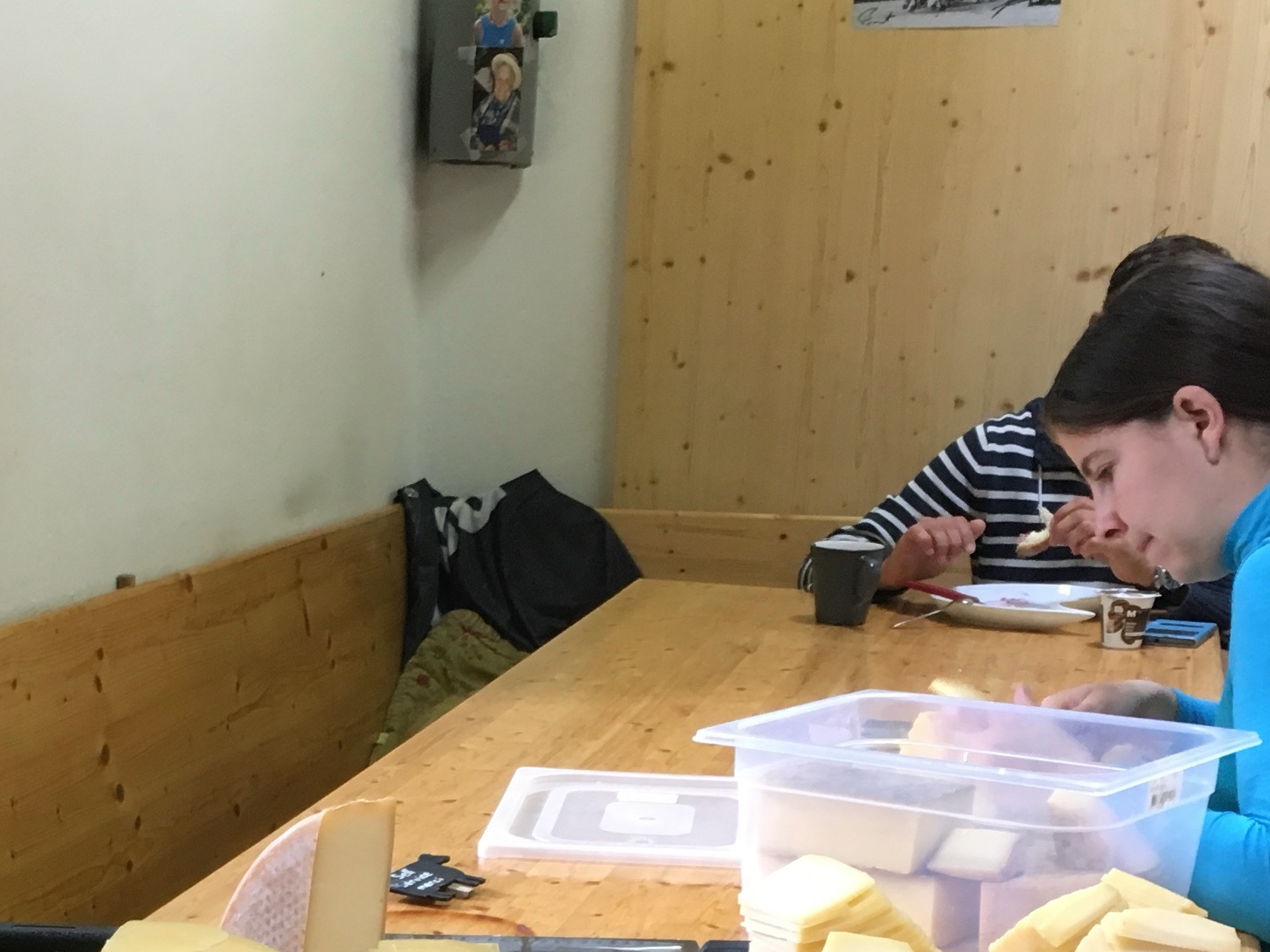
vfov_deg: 20.5
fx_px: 2495
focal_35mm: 68
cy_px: 1083
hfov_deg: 28.1
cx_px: 293
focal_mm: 4.15
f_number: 2.2
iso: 125
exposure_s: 1/33
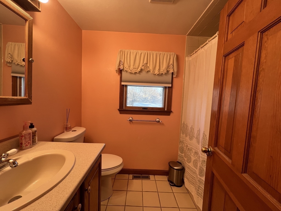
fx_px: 106
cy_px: 106
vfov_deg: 89.9
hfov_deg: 106.2
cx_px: 140
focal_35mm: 13
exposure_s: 1/120
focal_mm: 1.57
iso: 64
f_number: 1.8
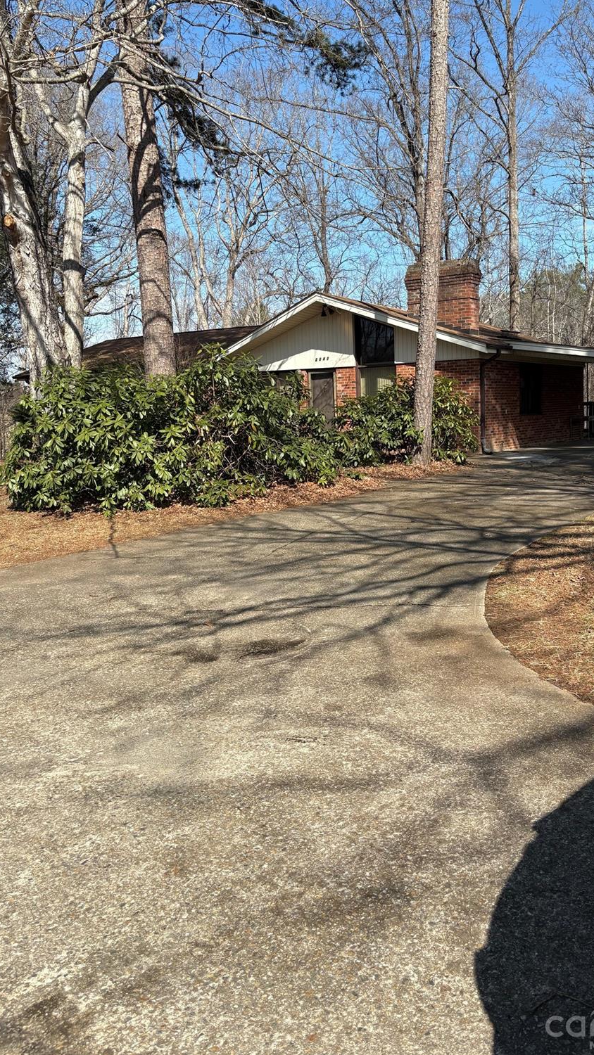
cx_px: 378
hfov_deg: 39.9
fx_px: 812
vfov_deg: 66.1
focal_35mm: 29
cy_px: 516
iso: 50
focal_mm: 5.96
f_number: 1.6
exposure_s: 1/2451
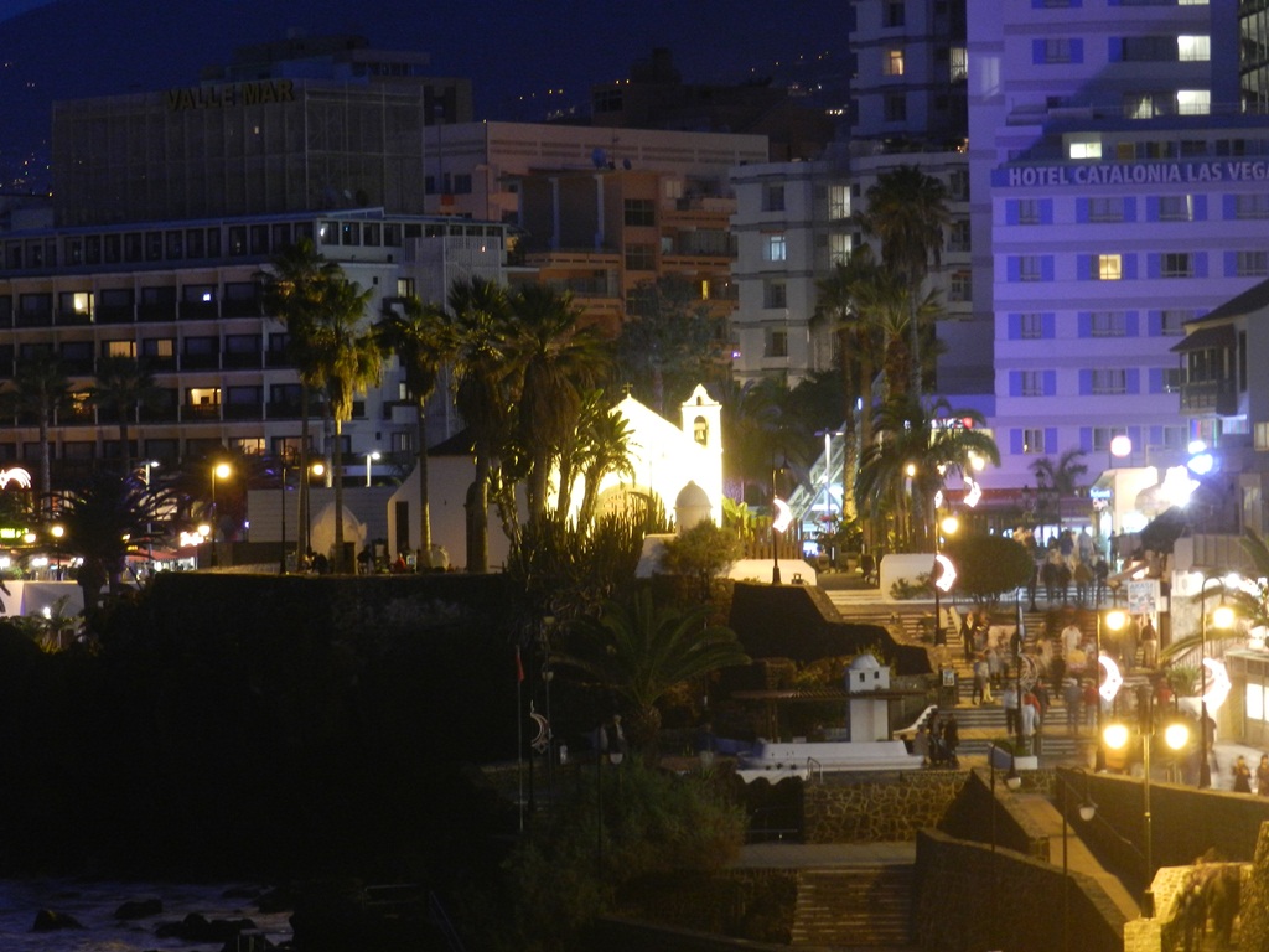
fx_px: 5316
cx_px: 634
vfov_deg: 10.2
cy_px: 476
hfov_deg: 13.6
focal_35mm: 145
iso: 400
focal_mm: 25.7
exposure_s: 1
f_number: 5.1
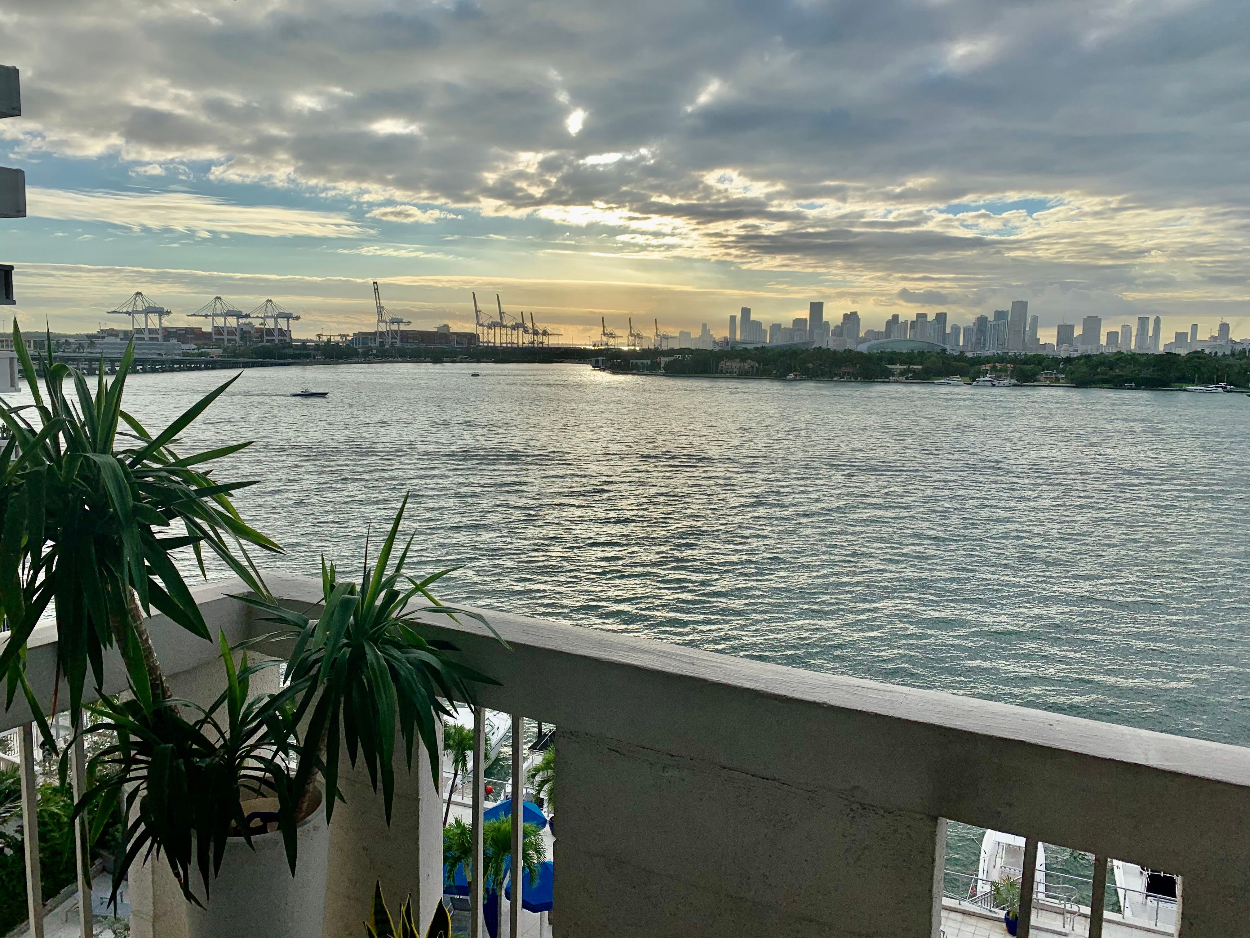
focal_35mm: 26
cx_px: 625
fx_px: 939
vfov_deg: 53.1
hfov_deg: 67.3
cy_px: 469
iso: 25
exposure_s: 1/3185
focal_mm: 4.25
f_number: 1.8
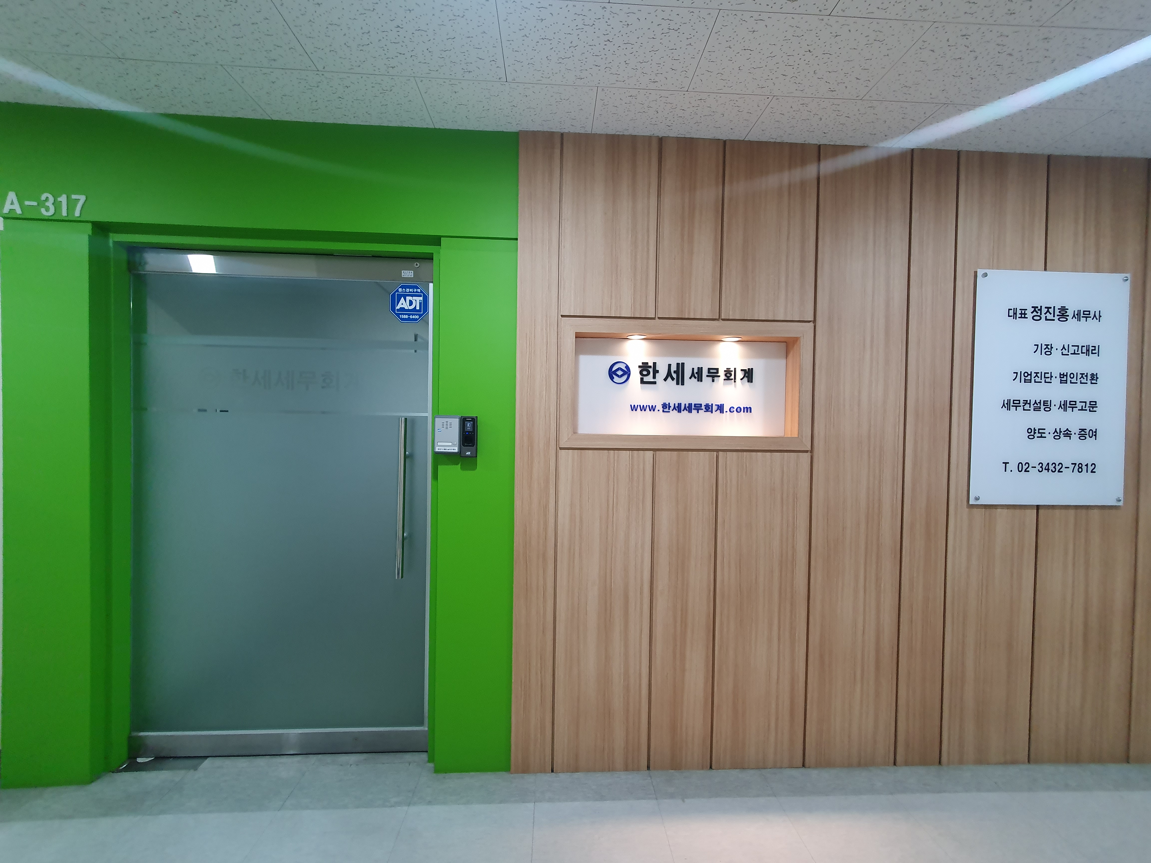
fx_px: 432
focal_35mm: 13
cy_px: 432
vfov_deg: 89.9
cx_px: 576
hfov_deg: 106.2
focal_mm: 1.8
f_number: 2.2
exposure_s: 1/60
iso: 200
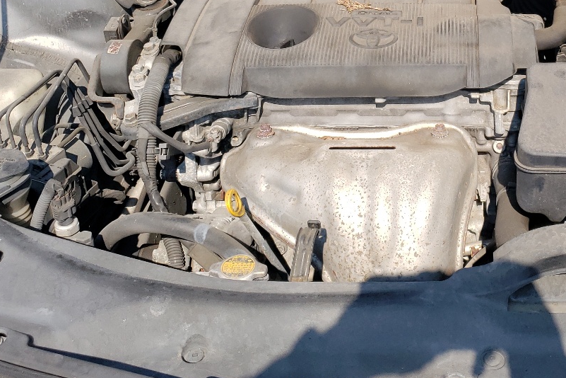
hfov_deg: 35.6
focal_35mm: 54
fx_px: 849
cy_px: -16
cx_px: 454
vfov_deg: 23.8
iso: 50
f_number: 1.5
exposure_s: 1/2000
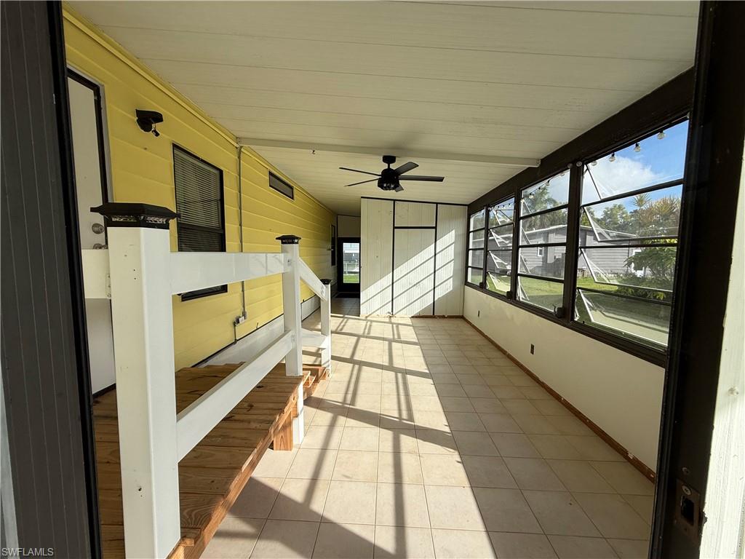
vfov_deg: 85.7
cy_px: 280
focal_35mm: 14
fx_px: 301
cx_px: 372
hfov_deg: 102.1
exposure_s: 1/1145
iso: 50
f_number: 2.2
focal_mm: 2.22
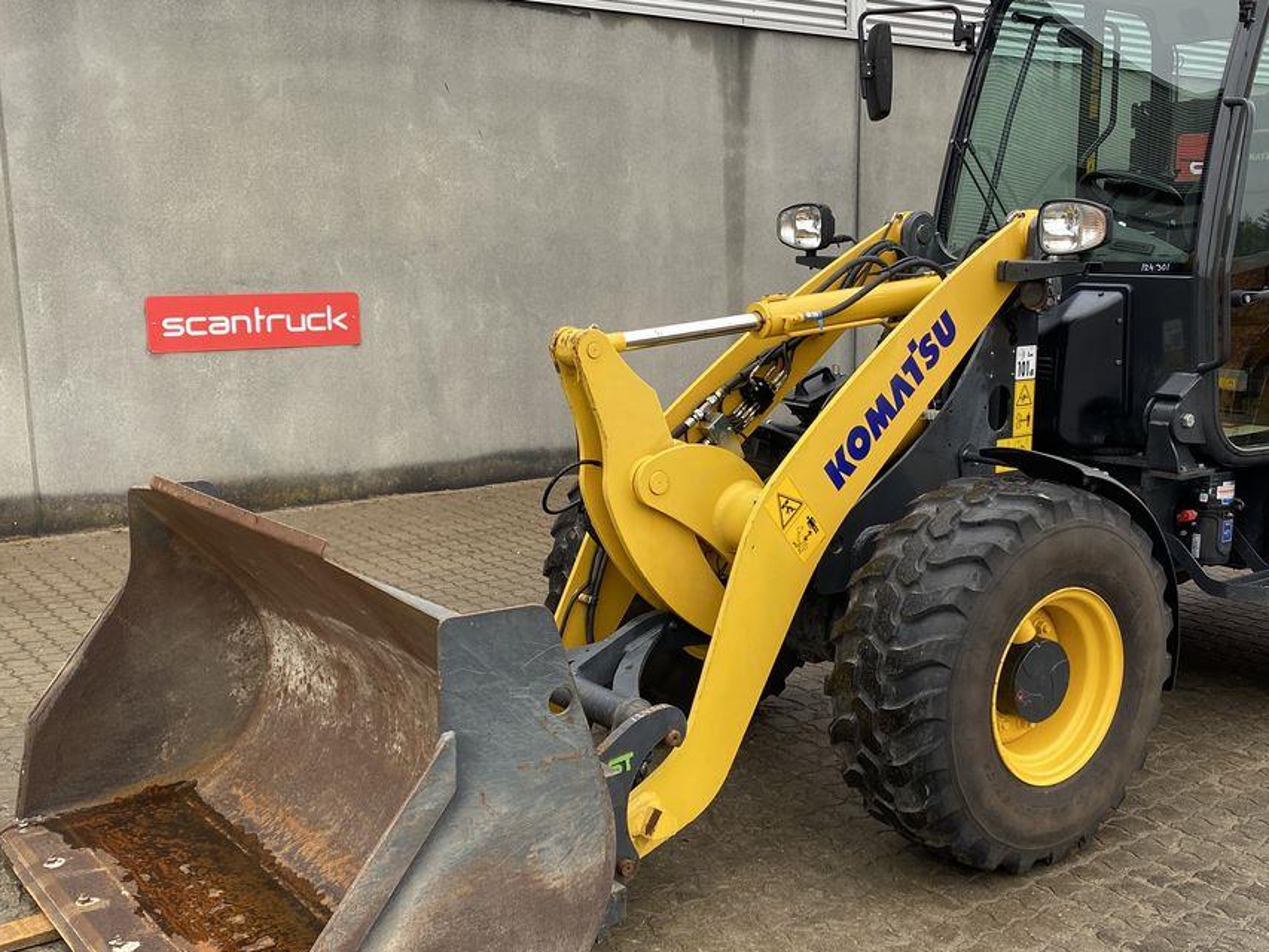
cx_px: 725
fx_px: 1430
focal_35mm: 39
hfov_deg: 47.7
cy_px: 533
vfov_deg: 36.8
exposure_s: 1/122
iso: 50
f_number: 1.8
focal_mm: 4.25
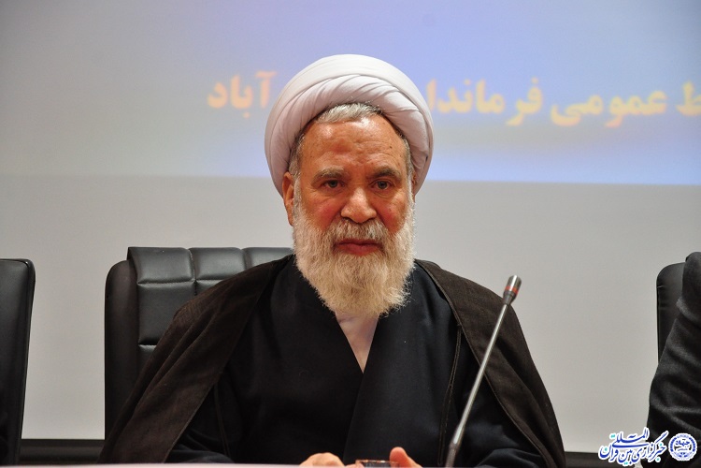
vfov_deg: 9.9
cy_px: 234
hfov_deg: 14.9
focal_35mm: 138
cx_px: 350
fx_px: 2687
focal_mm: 92
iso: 2000
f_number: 5.6
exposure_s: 1/40
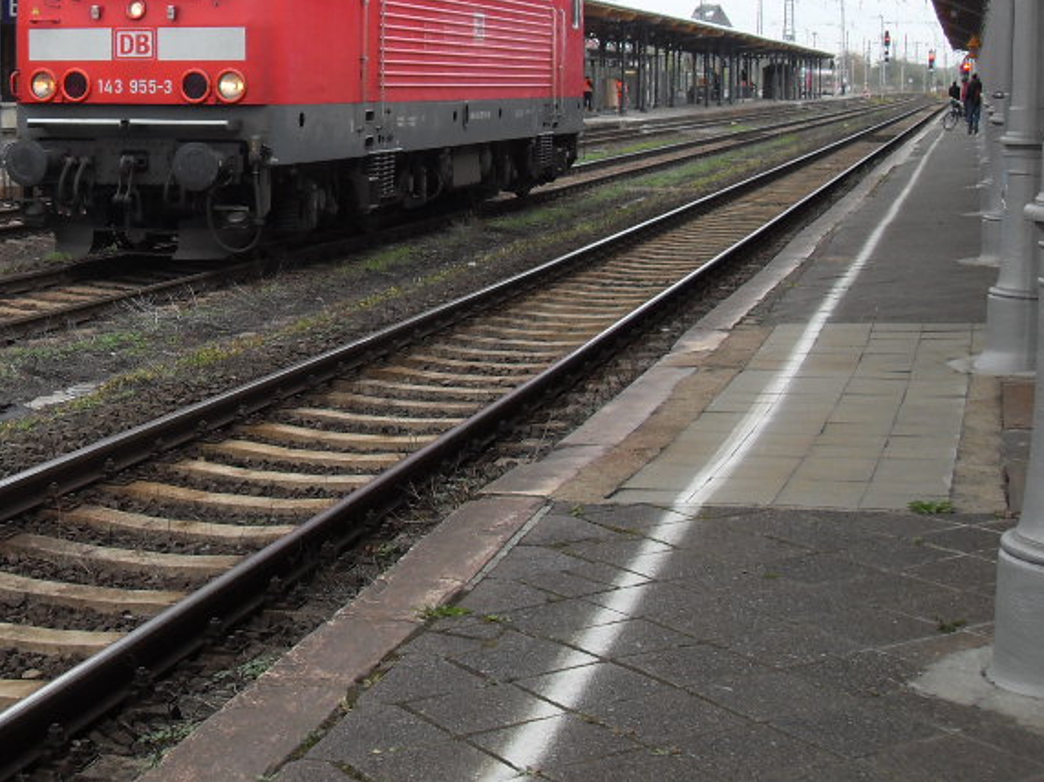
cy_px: 97
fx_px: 1839
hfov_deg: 30.9
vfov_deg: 23.5
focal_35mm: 61
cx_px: 205
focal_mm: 6.3
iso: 80
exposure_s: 1/180
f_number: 2.8
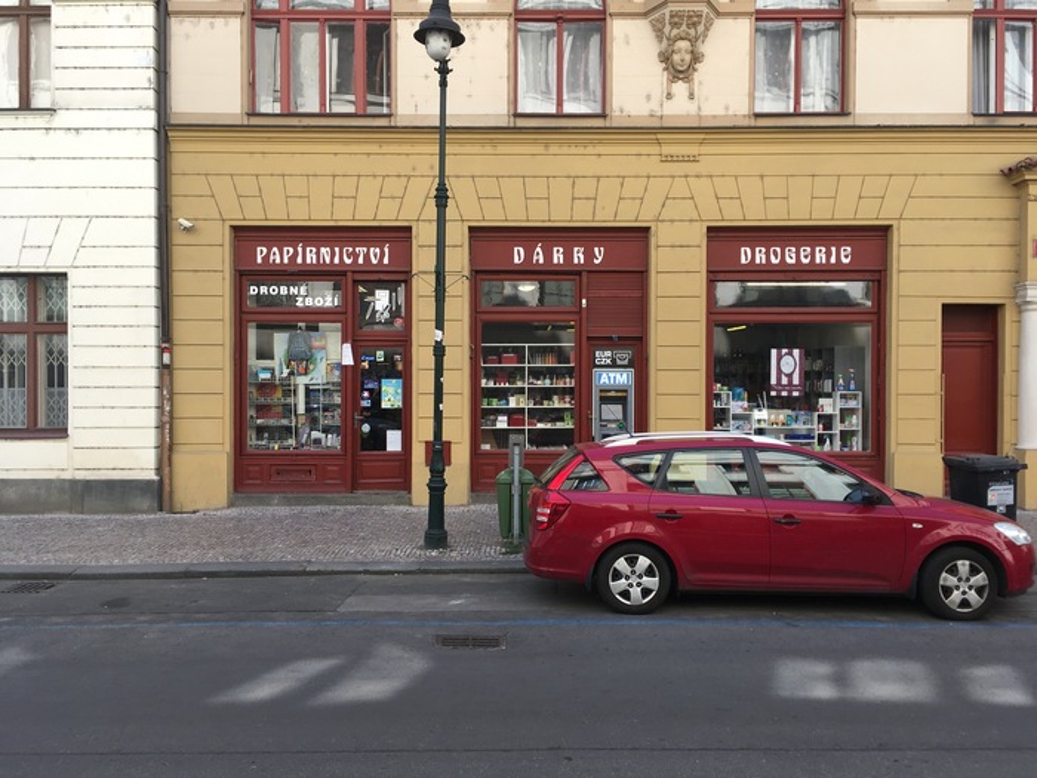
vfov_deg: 48.2
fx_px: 869
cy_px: 389
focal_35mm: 29
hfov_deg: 61.7
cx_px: 518
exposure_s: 1/359
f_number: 2.2
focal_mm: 4.15
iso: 25
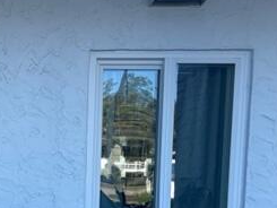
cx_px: -16
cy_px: 219
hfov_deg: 26.6
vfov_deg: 20.8
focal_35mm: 68
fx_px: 544
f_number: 1.6
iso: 32
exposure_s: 1/713
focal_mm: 5.1
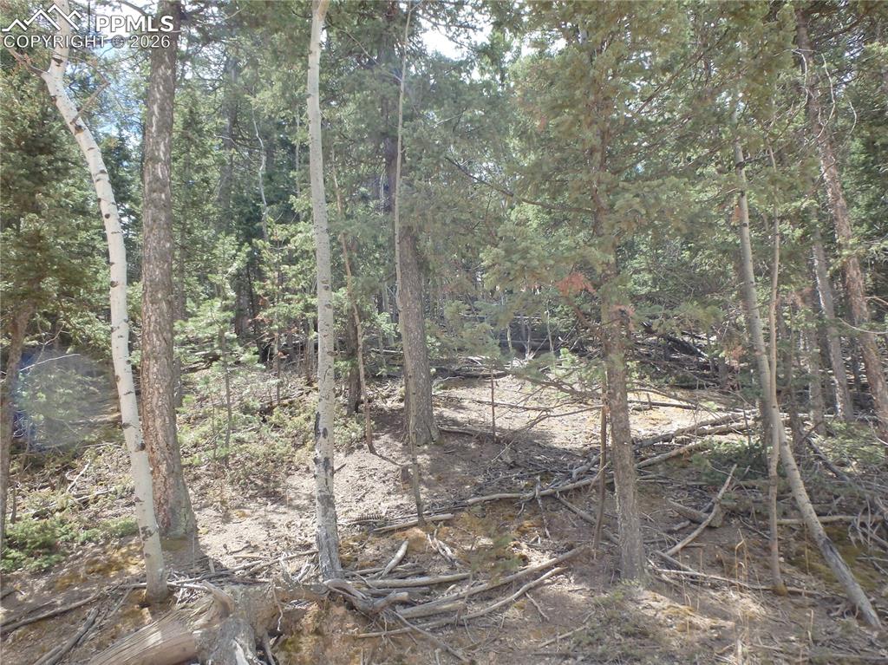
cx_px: 444
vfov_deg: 49.7
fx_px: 718
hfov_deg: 63.5
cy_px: 332
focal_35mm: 28
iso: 125
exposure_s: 1/250
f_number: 3.9
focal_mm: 5
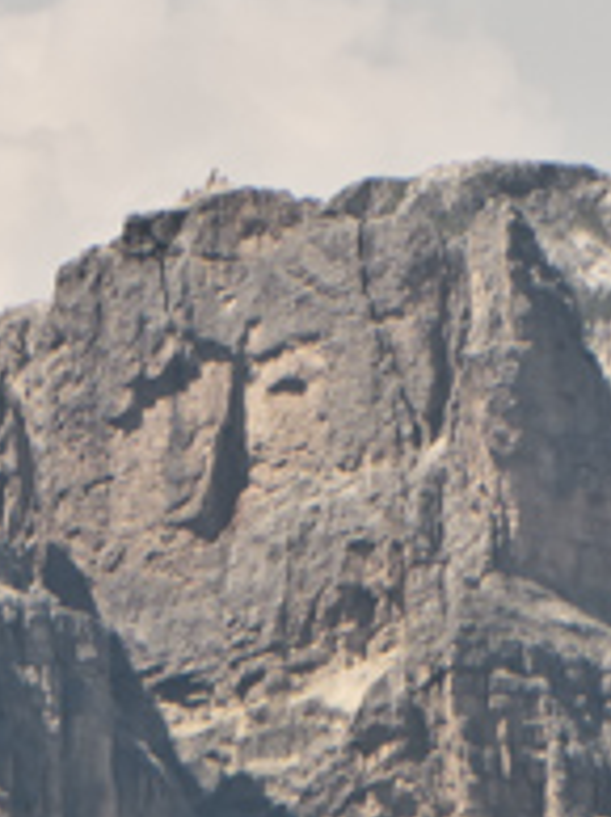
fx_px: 18858
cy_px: 1769
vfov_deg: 2.5
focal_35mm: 800
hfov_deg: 1.9
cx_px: -383
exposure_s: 1/250
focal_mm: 105
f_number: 13
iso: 200
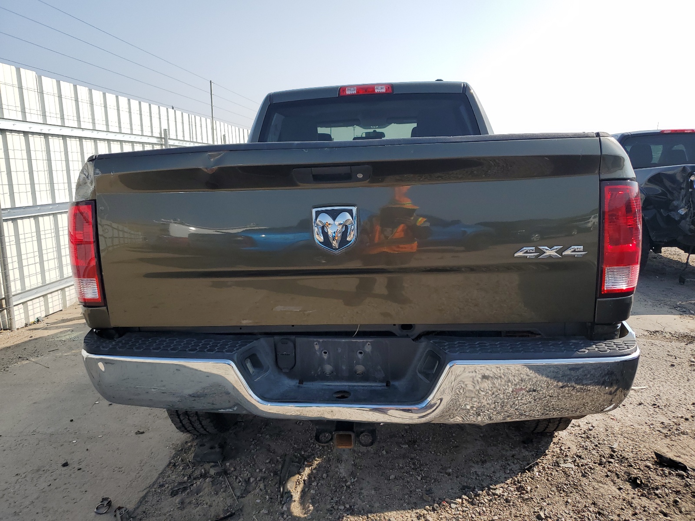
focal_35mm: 26
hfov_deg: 67.3
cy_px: 260
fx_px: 522
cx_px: 348
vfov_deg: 53.1
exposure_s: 1/2500
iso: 50
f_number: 1.5
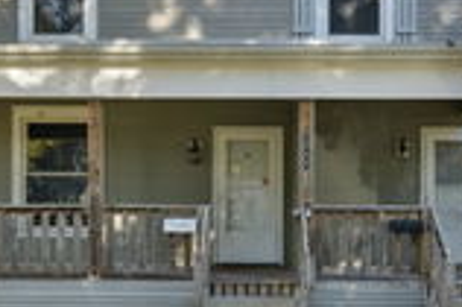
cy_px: -31
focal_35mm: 68
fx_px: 872
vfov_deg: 19.2
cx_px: 216
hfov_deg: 29.7
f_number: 9
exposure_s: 1/400
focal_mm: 21
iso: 500
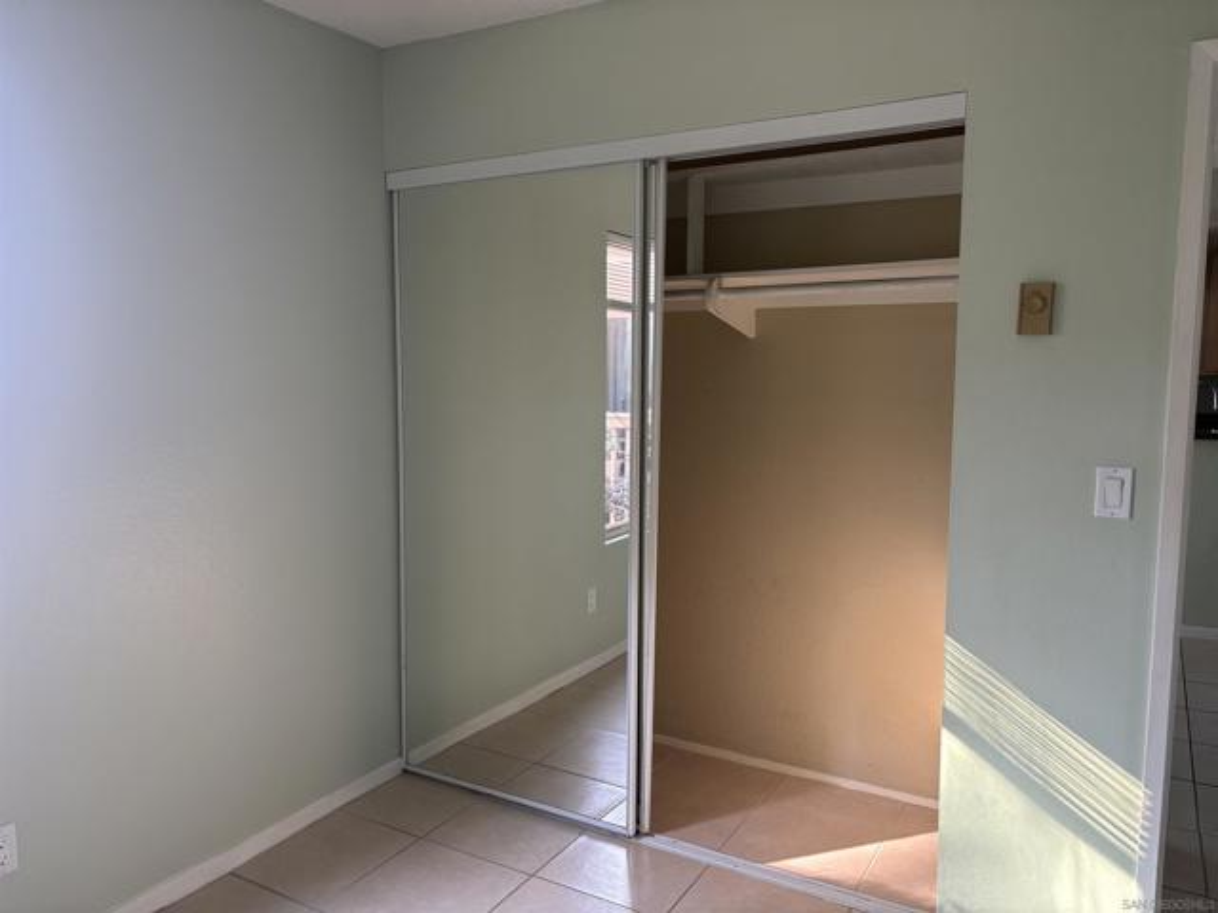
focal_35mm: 26
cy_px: 456
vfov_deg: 53.1
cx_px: 609
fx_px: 915
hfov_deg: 67.3
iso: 125
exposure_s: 1/72
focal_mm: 5.96
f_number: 1.6
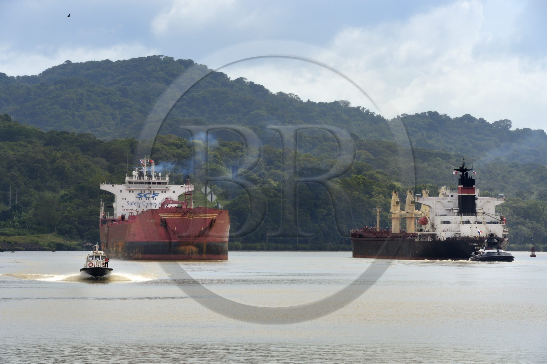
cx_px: 274
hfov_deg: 10.3
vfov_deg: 6.9
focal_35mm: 200
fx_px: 3038
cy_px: 182
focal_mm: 200
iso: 200
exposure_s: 1/250
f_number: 16
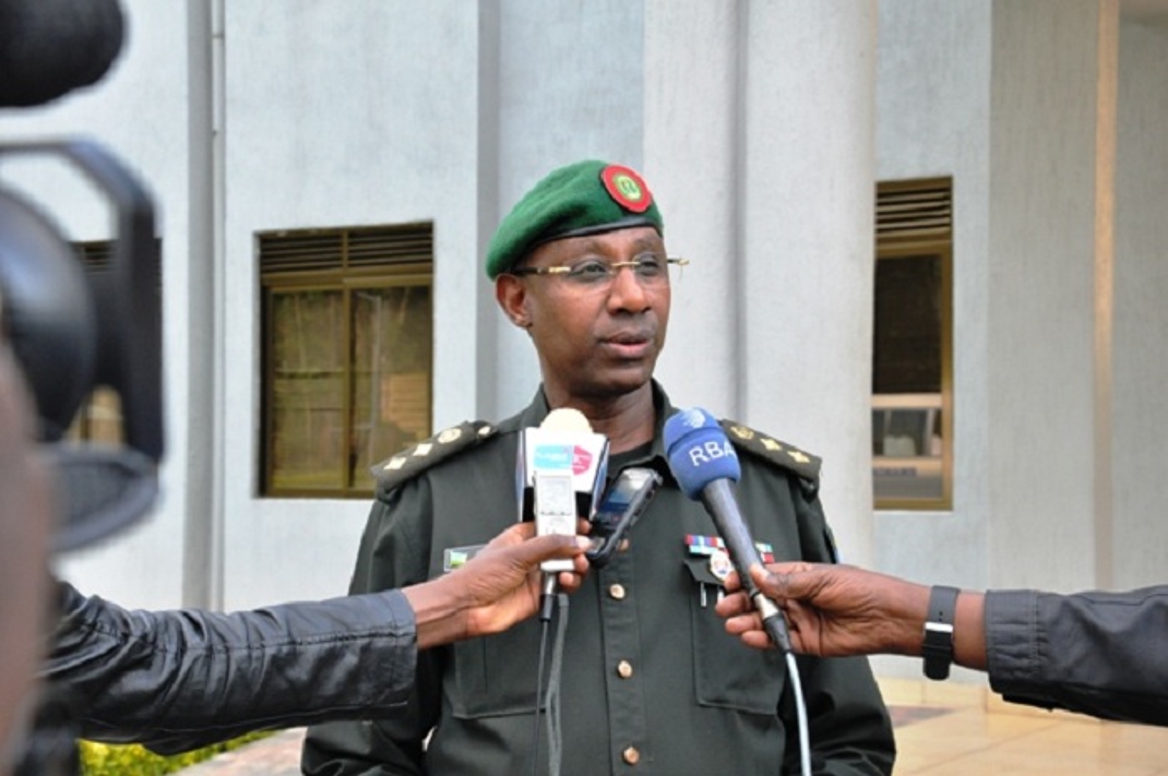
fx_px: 1944
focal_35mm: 60
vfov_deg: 22.6
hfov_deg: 33.4
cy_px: 388
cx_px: 584
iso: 800
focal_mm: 40
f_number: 8
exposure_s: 1/200
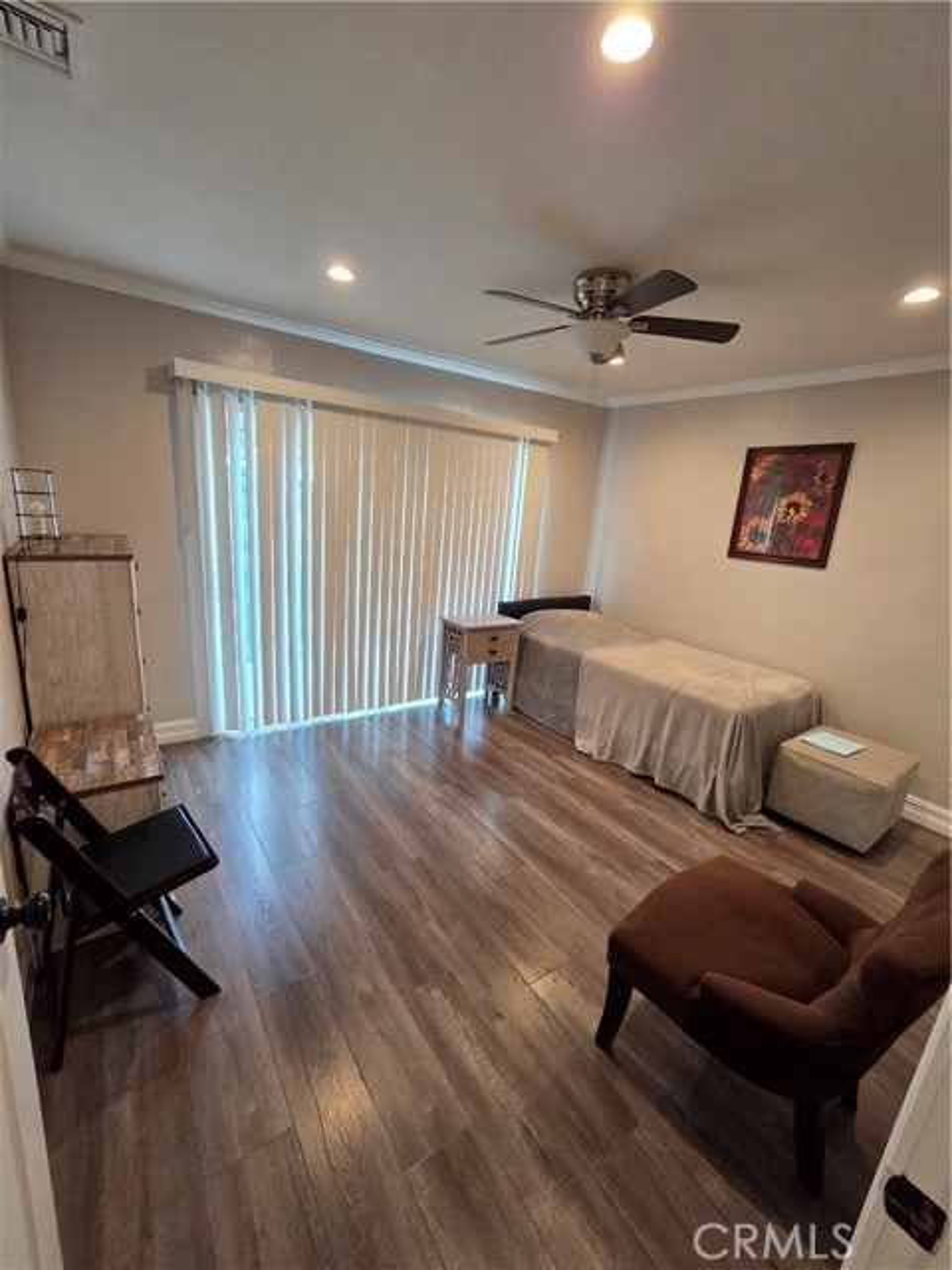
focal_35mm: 13
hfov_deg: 89.9
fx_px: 477
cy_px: 635
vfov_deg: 106.2
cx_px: 476
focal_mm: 2.2
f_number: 2.2
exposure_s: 1/60
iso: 320
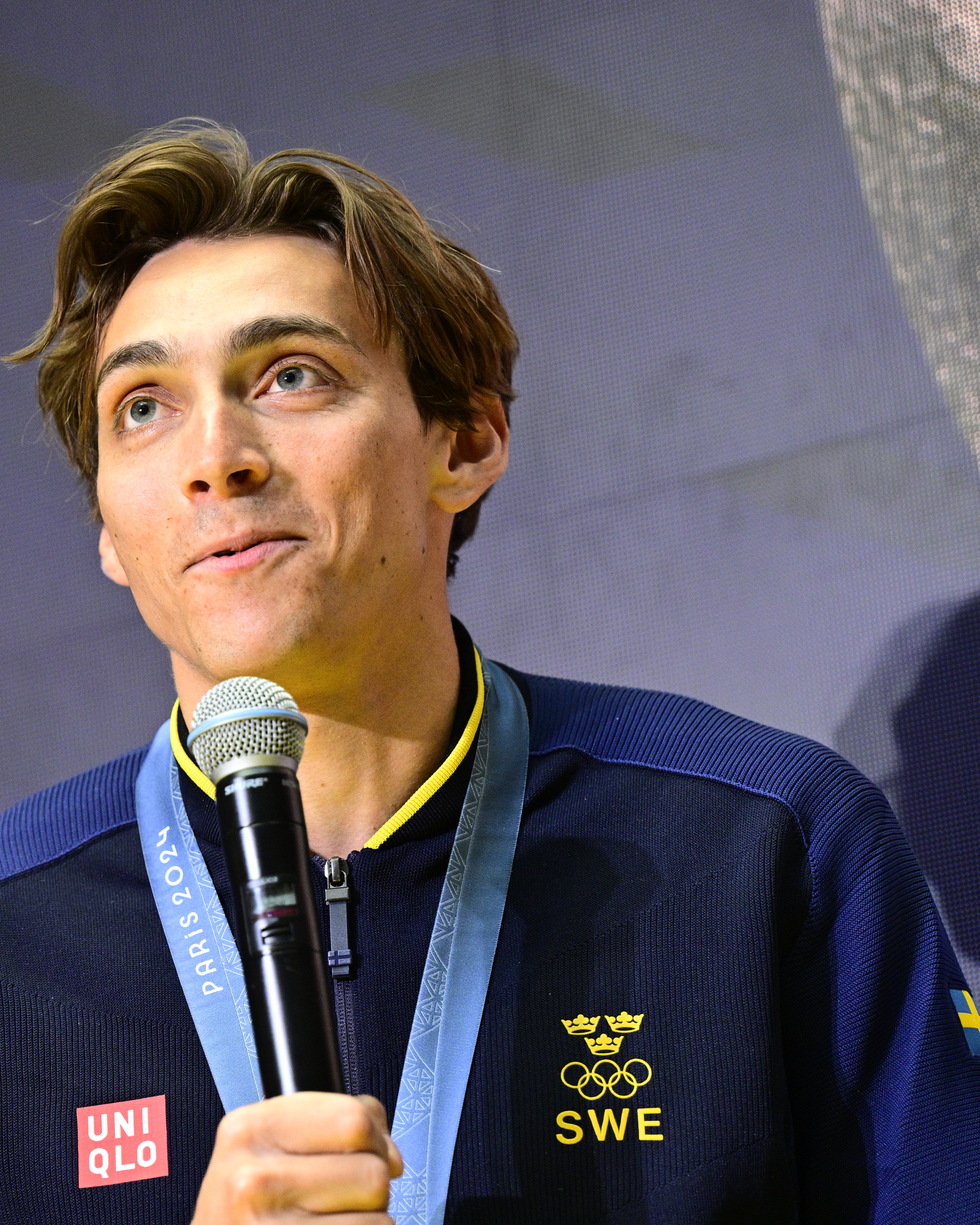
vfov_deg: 8.5
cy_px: 611
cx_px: 191
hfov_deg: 6.8
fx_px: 8267
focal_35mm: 228
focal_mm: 145
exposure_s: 1/500
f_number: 2.8
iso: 2000
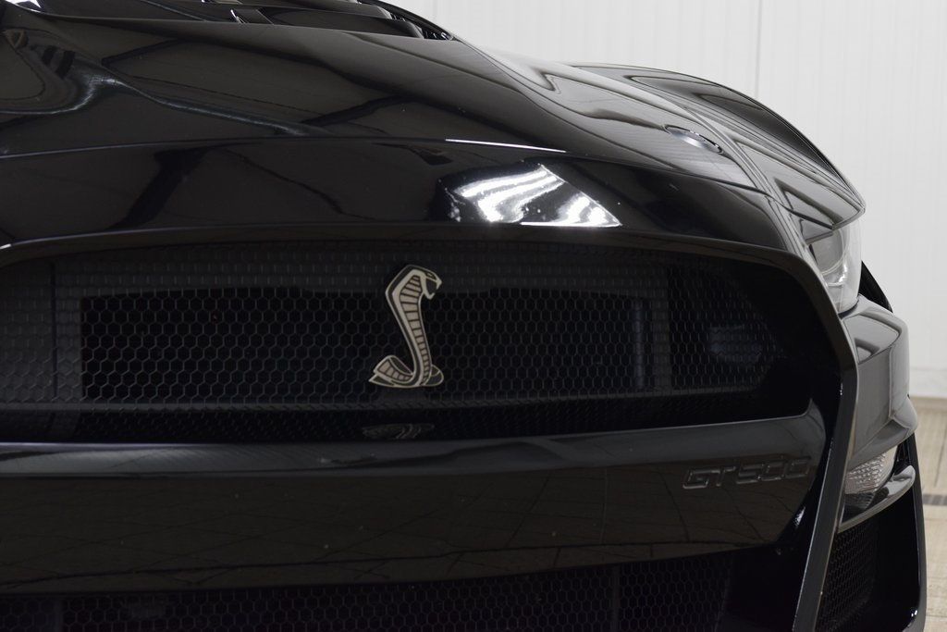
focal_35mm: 105
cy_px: 316
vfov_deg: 13.0
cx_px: 474
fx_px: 2762
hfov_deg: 19.5
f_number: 7.1
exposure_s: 1/30
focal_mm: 70
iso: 1100
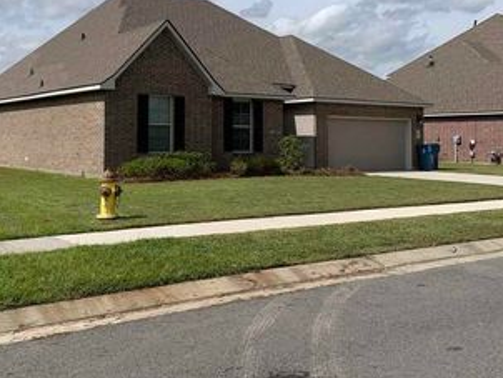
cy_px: 119
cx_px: 202
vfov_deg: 33.3
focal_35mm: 43
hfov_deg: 43.6
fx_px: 625
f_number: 1.8
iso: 25
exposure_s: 1/4098
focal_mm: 4.25
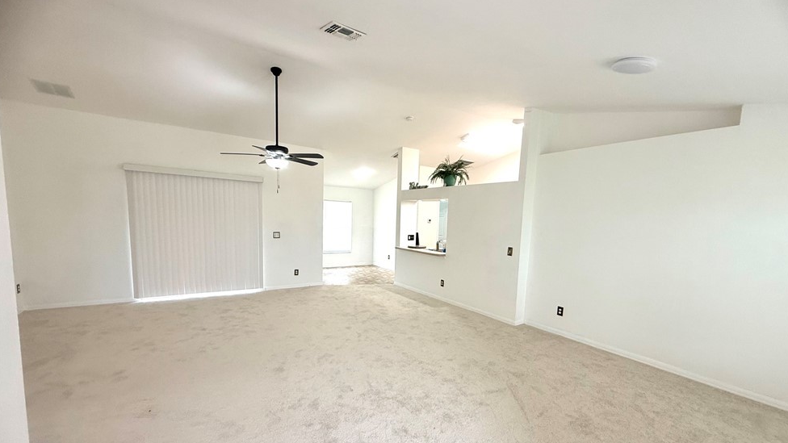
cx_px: 410
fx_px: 334
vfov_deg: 66.7
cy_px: 255
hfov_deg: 99.3
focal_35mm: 16
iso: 100
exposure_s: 1/120
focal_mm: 2.22
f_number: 2.2
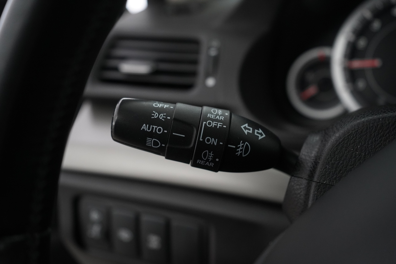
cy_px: 132
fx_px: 396
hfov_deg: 53.1
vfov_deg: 36.9
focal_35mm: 36
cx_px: 198
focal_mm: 36
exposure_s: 1/60
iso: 4000
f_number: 4
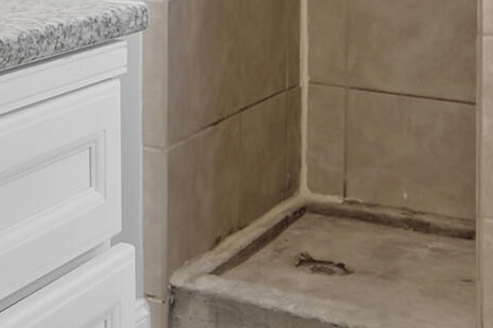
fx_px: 1232
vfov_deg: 14.3
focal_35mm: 90
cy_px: -139
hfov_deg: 20.0
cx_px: -213
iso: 640
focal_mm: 14
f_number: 7.1
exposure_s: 1/20
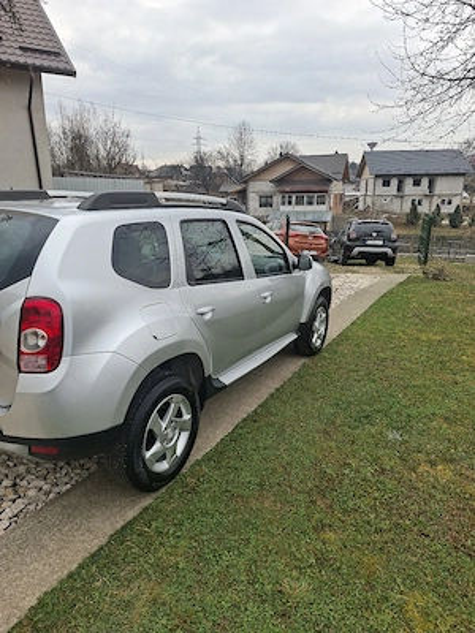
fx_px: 421
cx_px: 238
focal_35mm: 23
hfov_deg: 58.9
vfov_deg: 73.9
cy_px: 316
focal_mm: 5.54
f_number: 1.8
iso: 50
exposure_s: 1/667
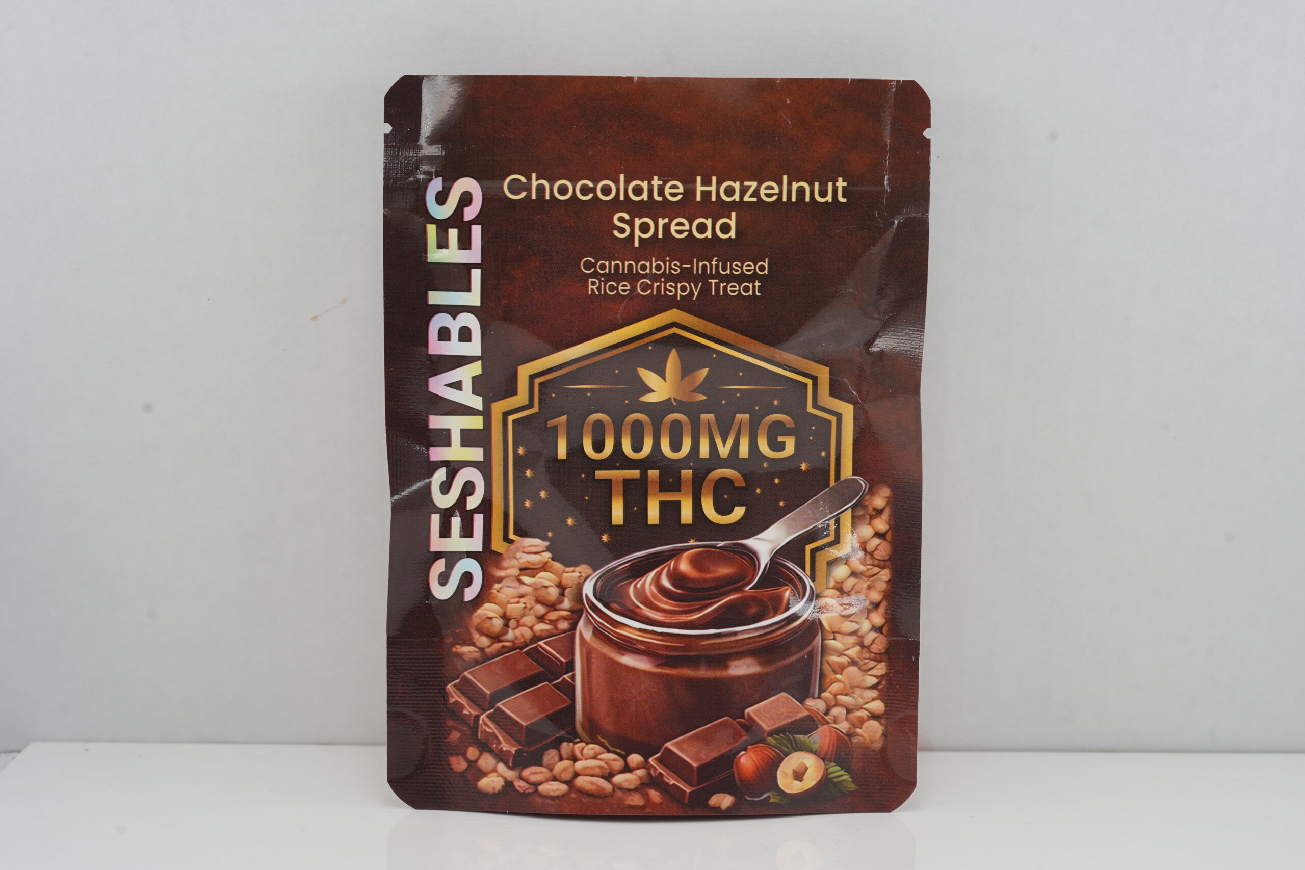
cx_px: 652
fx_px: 2537
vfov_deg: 19.5
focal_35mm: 70
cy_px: 435
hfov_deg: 28.8
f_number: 10
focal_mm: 70
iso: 100
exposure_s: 1/40
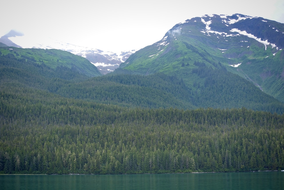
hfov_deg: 28.8
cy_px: 95
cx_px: 142
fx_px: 552
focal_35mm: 70
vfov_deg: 19.5
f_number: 6.3
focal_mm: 70
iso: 100
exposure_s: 1/160
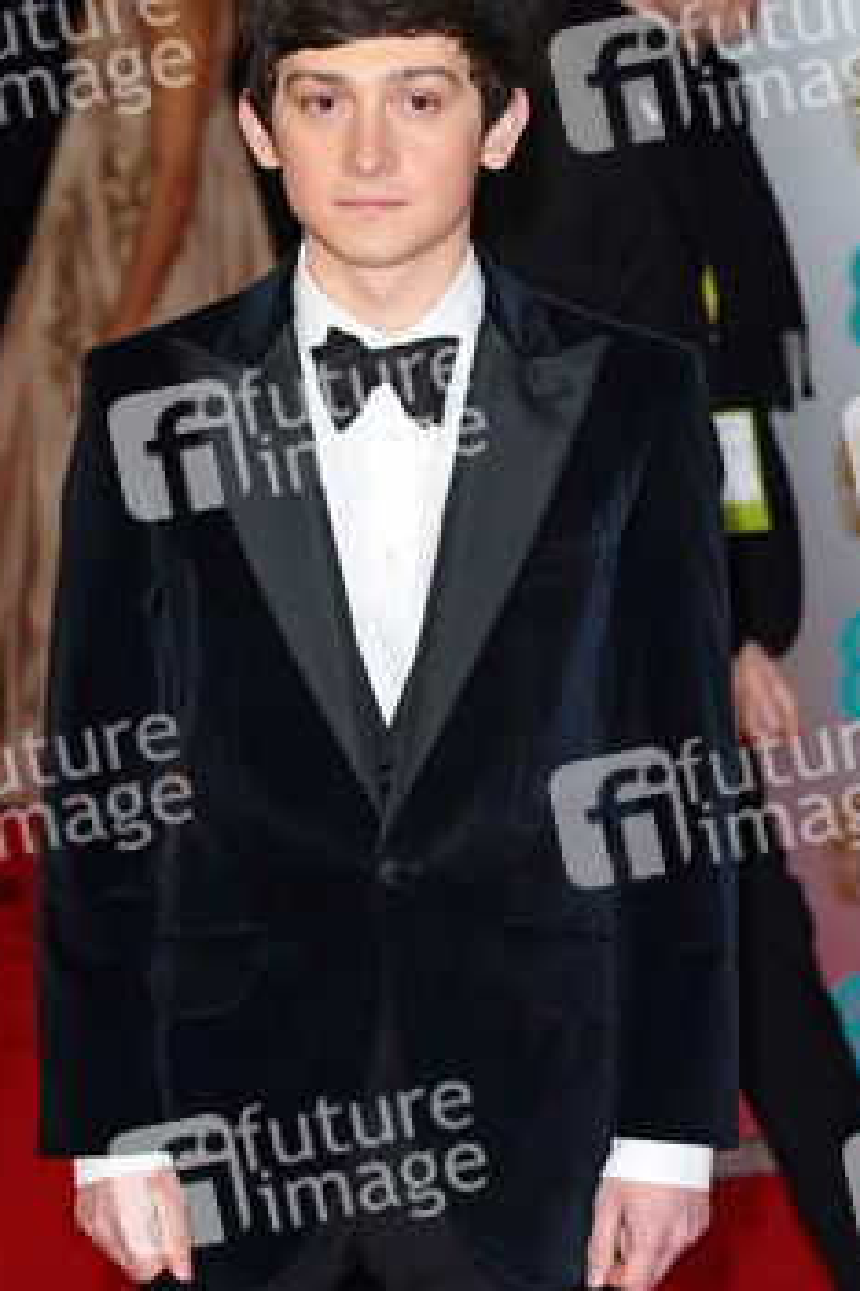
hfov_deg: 9.3
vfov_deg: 14.0
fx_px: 5267
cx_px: 406
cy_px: 618
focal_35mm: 147
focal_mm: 86
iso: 320
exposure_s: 1/250
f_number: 4.5
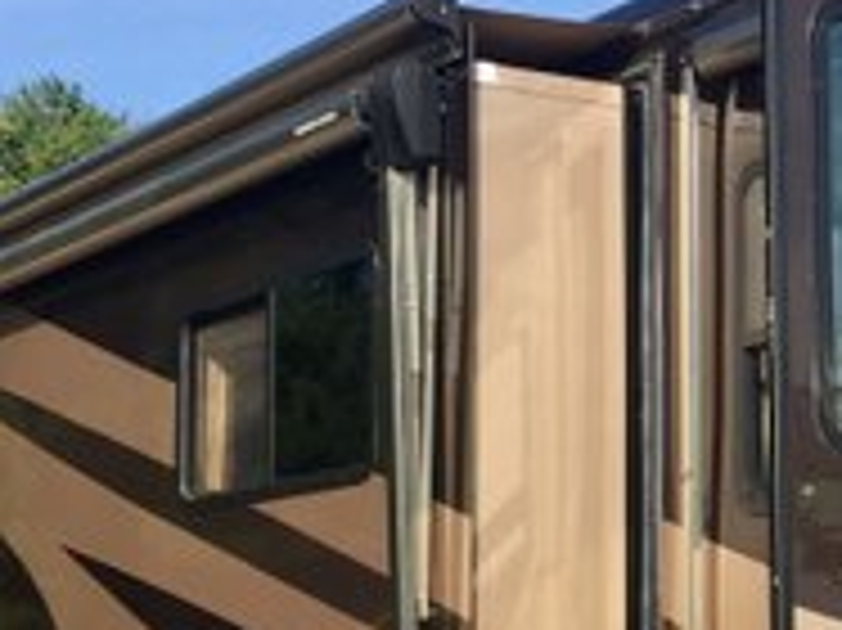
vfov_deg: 15.0
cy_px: 511
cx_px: 984
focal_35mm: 98
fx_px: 2382
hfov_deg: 19.0
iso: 32
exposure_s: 1/1582
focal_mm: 4.15
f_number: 2.2
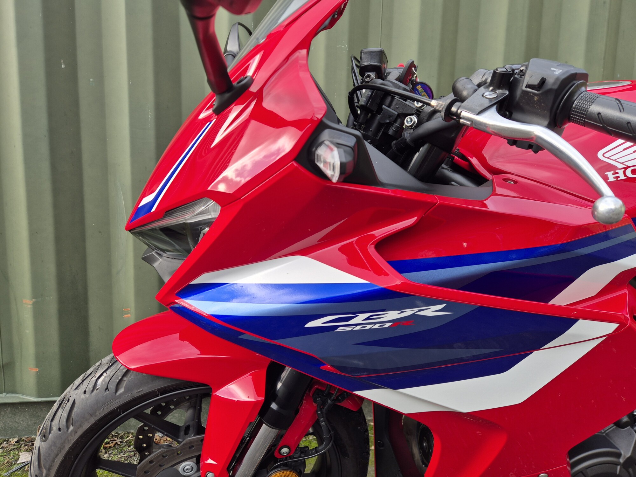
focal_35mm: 23
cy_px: 238
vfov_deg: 58.9
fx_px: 423
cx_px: 318
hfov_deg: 73.9
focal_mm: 5.4
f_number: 1.8
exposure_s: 1/248
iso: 25
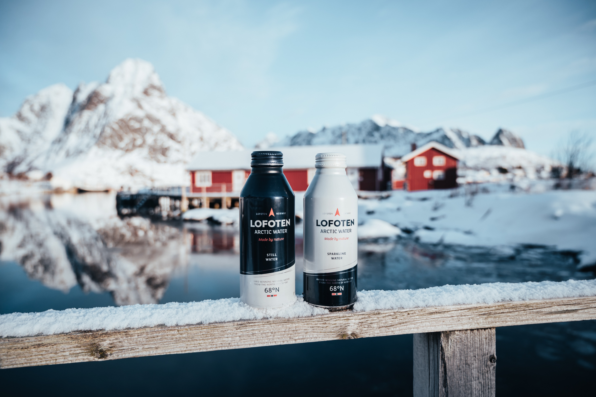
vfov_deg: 53.1
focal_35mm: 24
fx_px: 397
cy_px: 198
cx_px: 298
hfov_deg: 73.8
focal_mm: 24
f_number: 4
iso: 200
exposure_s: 1/1250
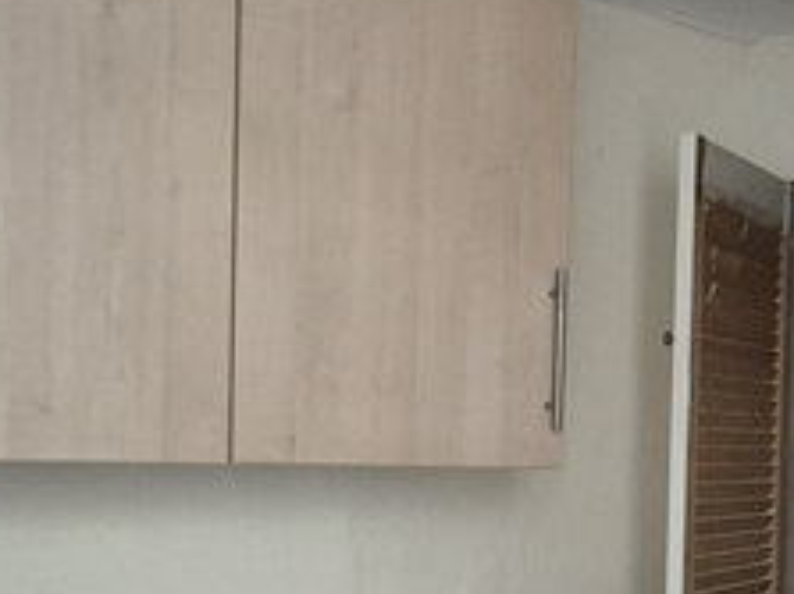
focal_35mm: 56
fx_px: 1284
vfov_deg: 25.4
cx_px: 694
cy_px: 516
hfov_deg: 32.8
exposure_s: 1/33
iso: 1250
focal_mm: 2.2
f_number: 2.2
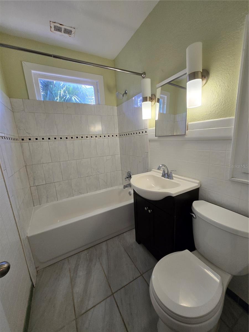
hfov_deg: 89.9
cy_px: 166
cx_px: 124
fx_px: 125
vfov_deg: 106.2
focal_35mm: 13
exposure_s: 1/60
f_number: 2.2
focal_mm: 1.7
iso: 64
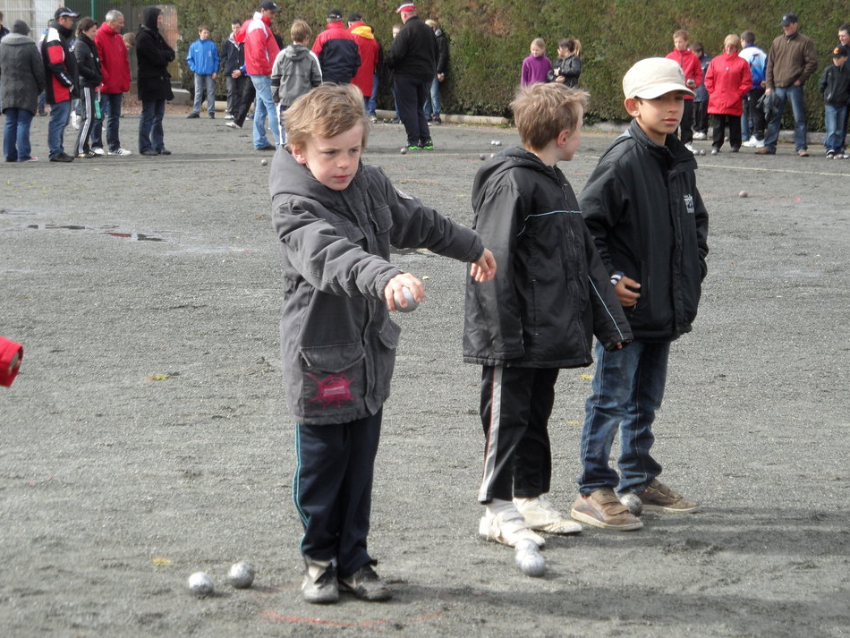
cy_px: 319
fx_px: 2481
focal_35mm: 101
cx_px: 425
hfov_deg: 19.4
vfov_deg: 14.7
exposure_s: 1/180
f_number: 4.4
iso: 80
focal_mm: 16.3
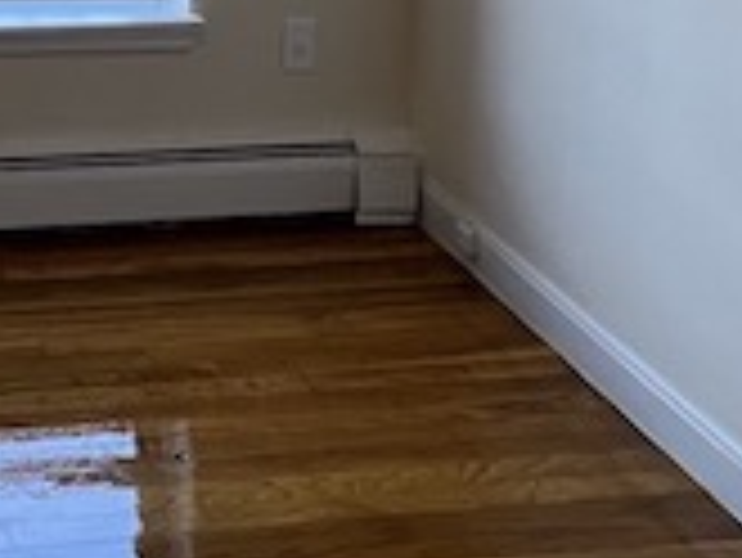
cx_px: -184
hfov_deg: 26.7
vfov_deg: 19.0
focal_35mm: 63
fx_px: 1351
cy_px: -382
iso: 64
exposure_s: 1/120
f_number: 1.8
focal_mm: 1.57
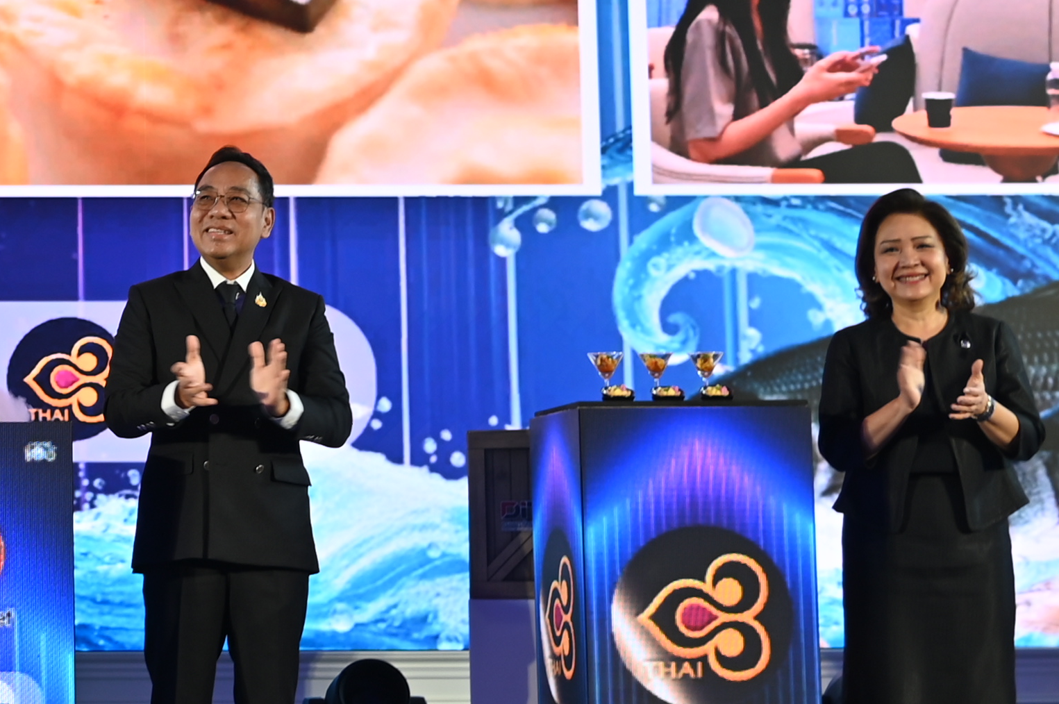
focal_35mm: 119
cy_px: 98
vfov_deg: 11.4
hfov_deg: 16.4
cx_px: -262
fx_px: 3497
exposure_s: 1/50
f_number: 4
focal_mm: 30
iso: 110
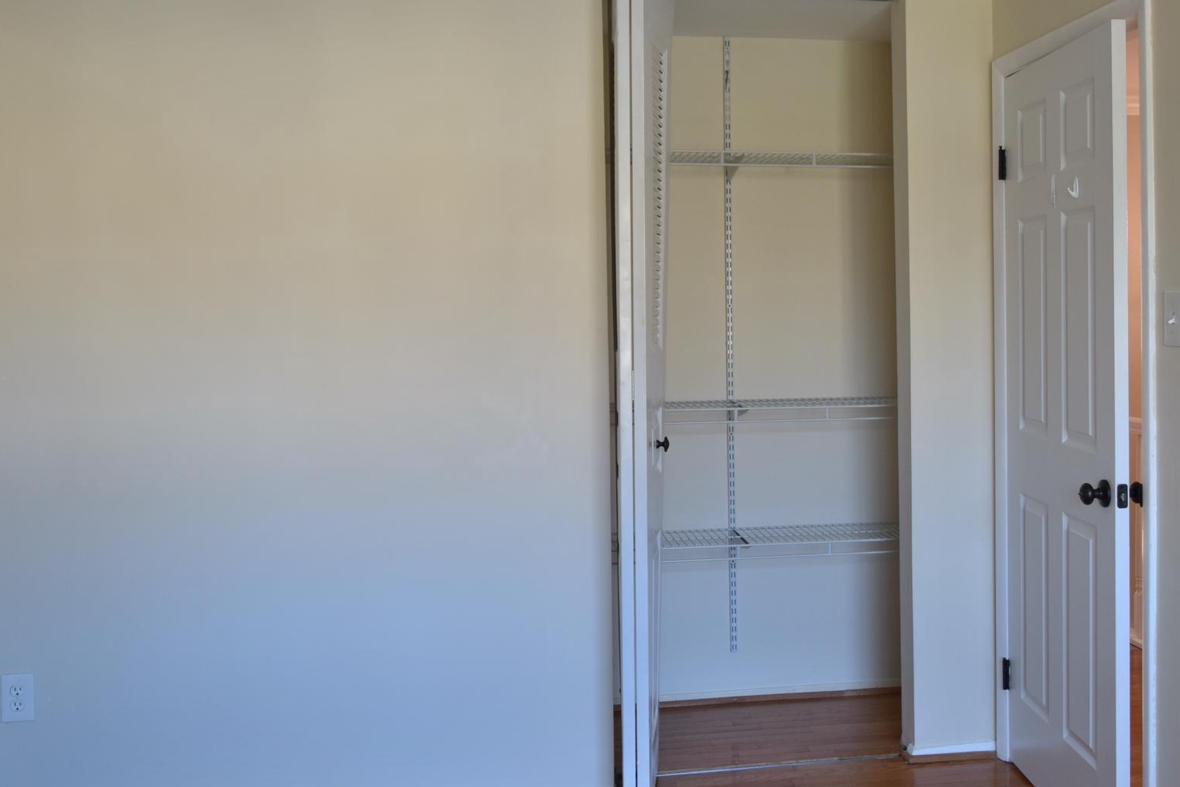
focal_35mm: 36
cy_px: 342
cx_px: 703
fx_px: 1180
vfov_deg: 36.8
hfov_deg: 52.8
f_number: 4
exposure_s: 1/15
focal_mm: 18
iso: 100
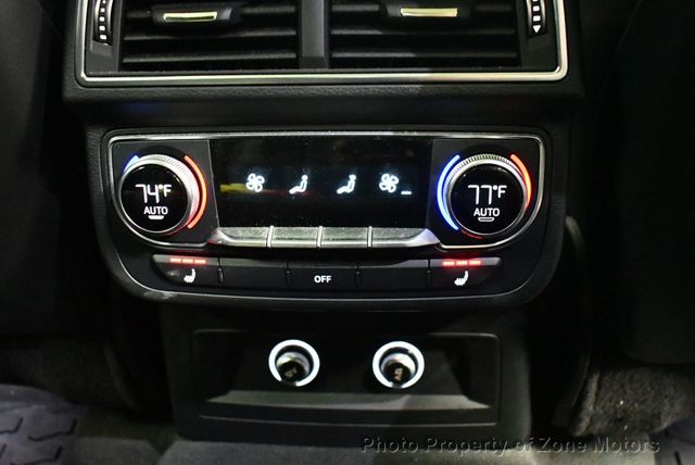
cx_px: 348
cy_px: 232
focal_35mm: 36
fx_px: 696
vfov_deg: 36.9
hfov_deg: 53.1
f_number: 3.5
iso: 12800
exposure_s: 1/50
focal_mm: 18
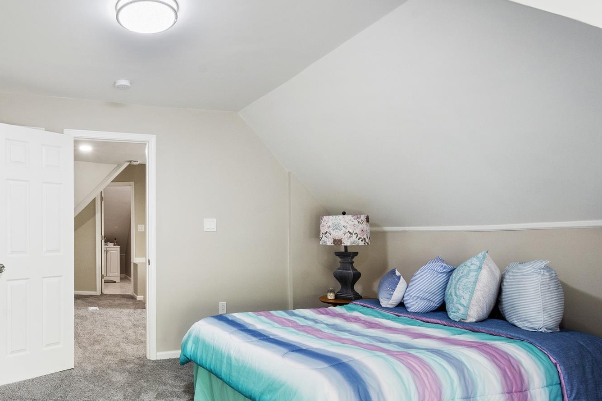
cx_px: 141
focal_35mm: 23
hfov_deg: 70.3
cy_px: 242
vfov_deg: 54.7
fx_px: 384
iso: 250
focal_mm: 10
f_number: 10
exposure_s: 1/4
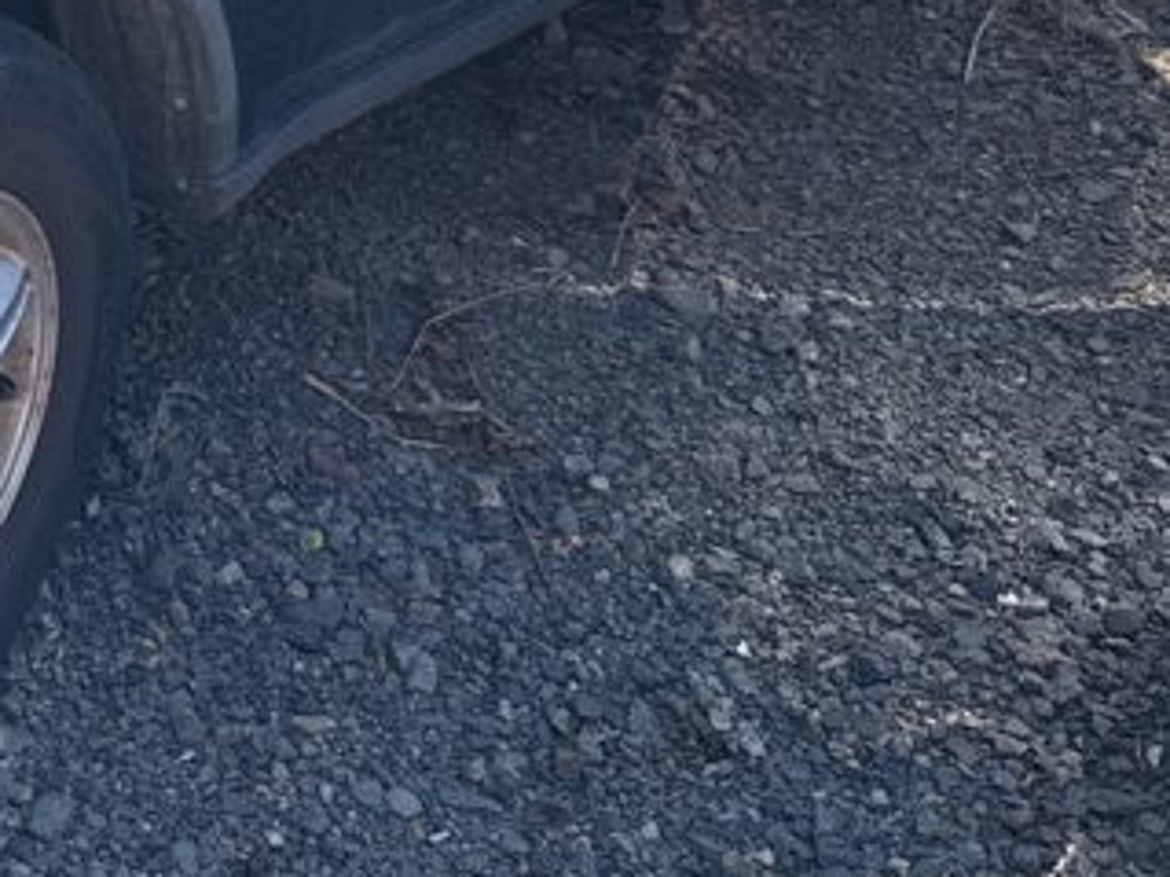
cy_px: -341
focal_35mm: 77
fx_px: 2602
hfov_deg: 23.8
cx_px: -103
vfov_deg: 17.6
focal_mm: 6.76
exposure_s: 1/1524
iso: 80
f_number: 1.78
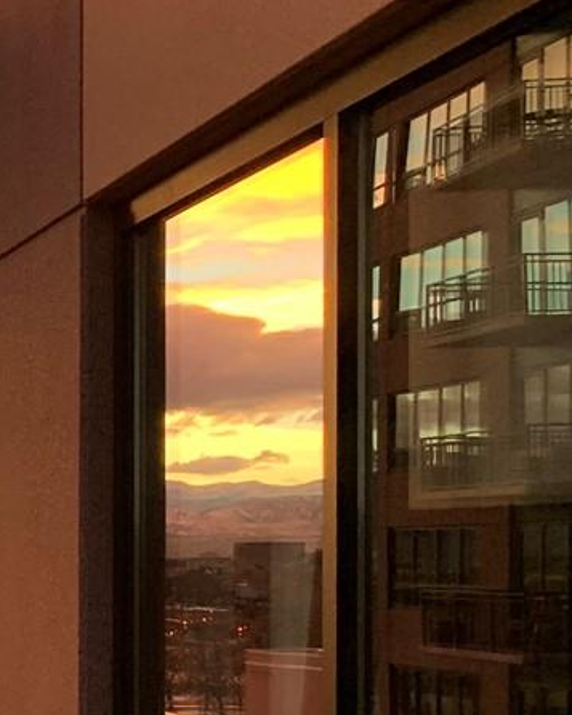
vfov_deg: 20.8
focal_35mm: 91
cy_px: 561
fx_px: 1925
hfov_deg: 13.6
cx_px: -681
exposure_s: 1/60
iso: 100
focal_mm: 4.25
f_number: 1.8
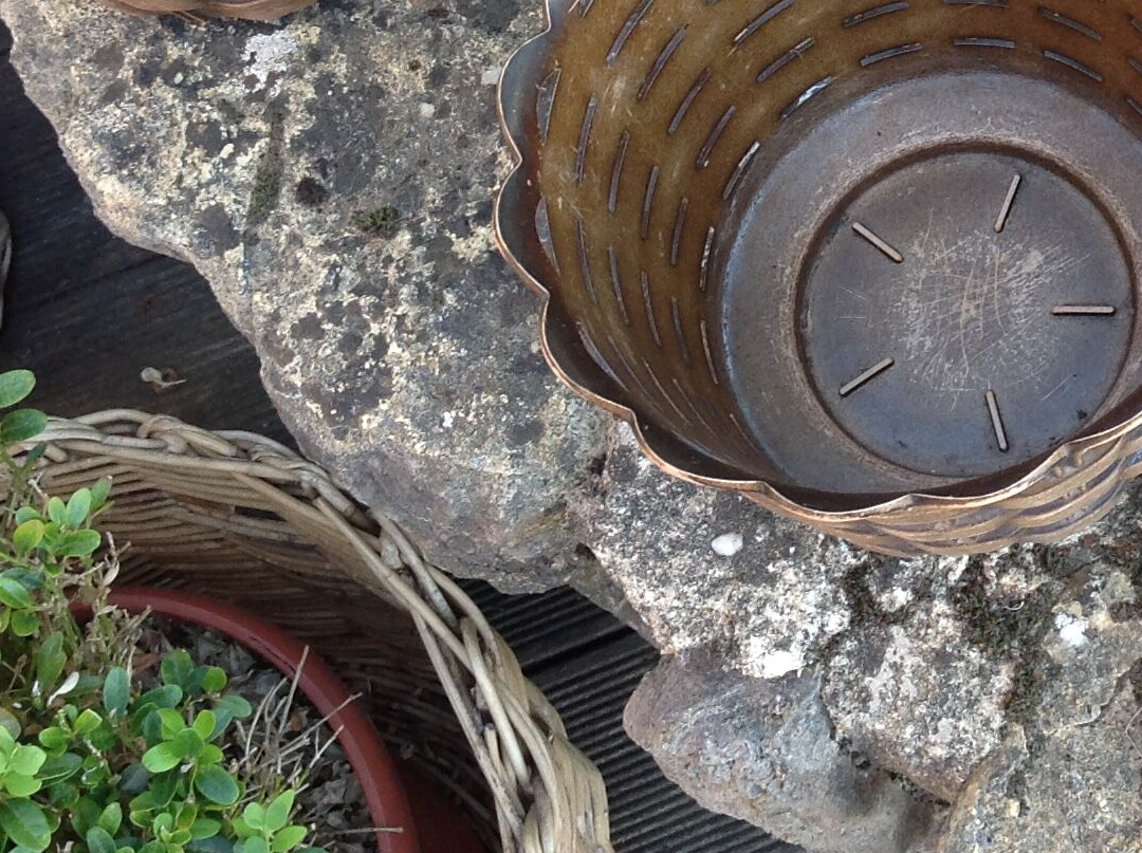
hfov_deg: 22.8
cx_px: 992
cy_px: -107
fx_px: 2768
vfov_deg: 16.9
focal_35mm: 84
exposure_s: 1/60
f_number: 2.4
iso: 64
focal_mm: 4.28
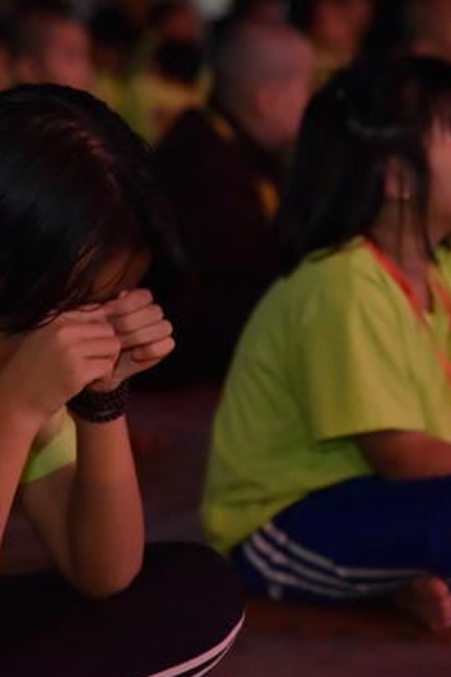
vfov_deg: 10.8
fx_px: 3595
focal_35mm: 191
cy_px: 354
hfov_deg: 7.2
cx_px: 86
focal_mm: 120
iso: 8000
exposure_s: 1/125
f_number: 4.5
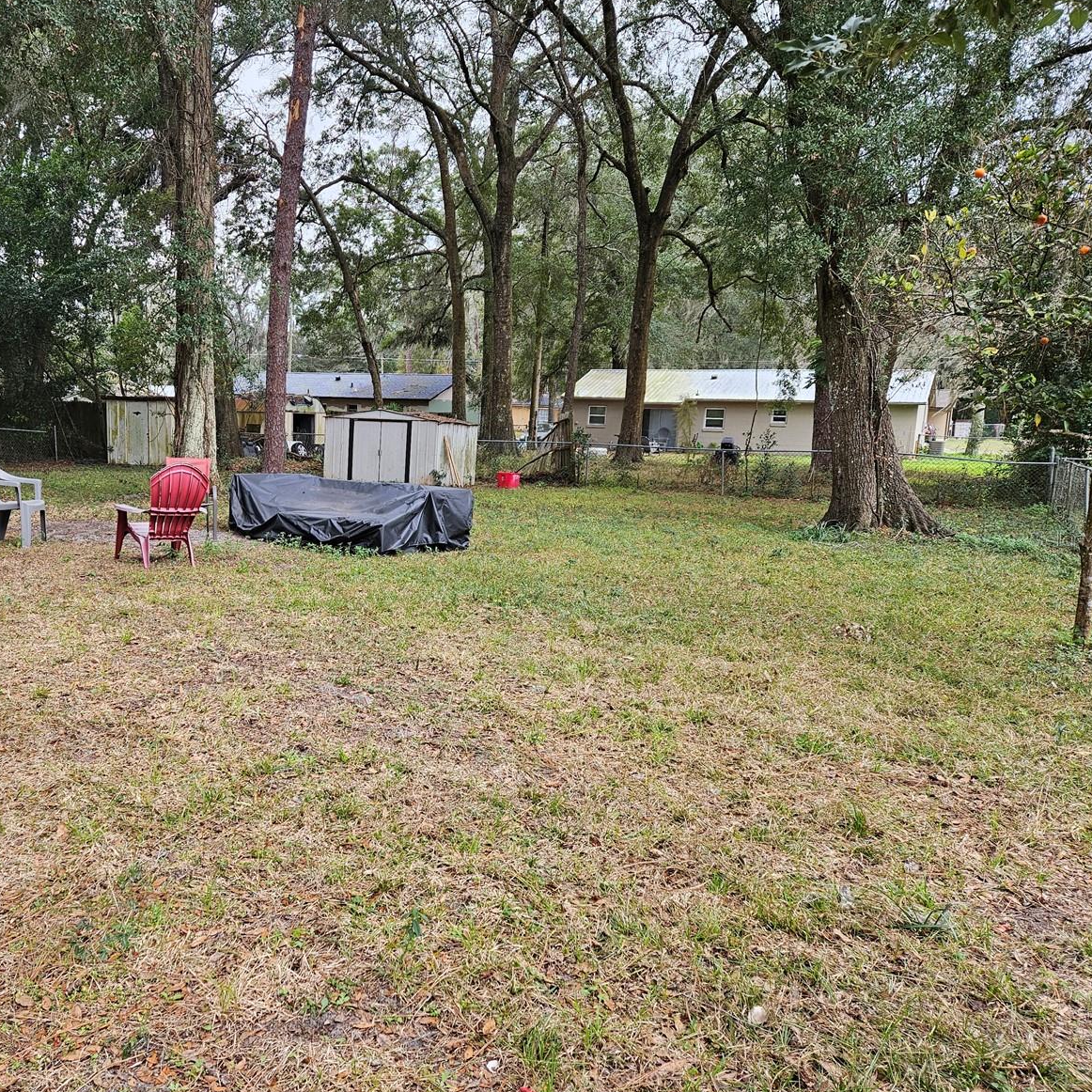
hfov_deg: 56.1
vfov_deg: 57.3
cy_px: 538
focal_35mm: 28
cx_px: 367
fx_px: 999
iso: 64
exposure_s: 1/180
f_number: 1.8
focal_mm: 5.4
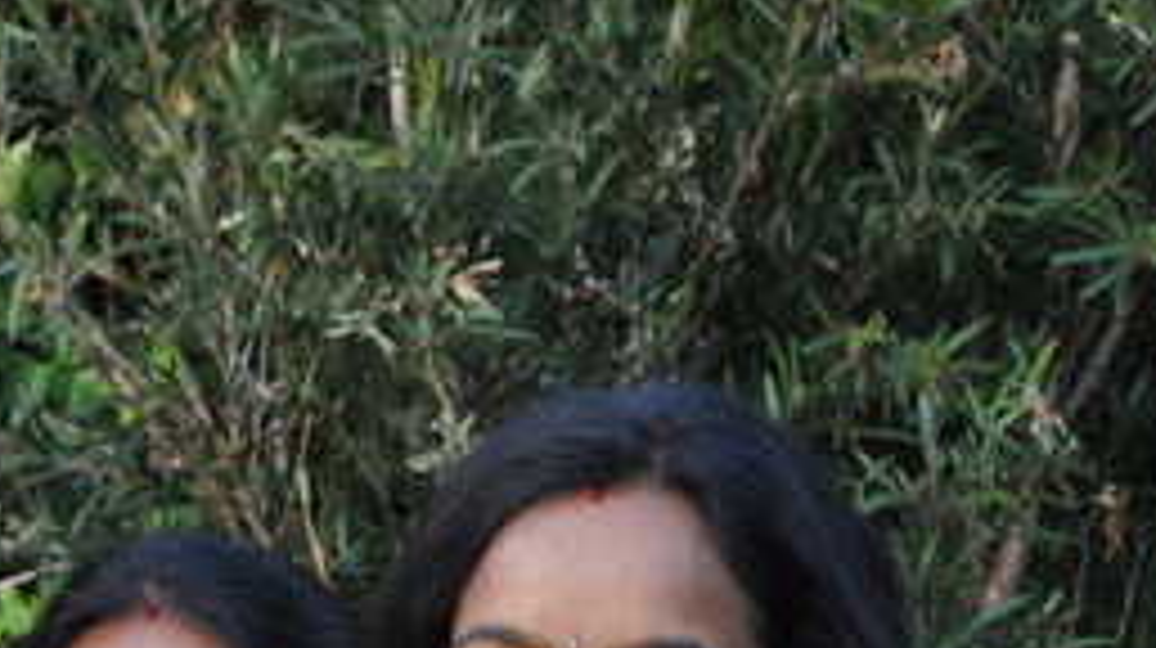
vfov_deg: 5.3
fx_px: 6952
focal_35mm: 227
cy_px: 907
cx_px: -144
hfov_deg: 9.4
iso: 400
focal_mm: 58
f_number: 5.3
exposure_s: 1/80
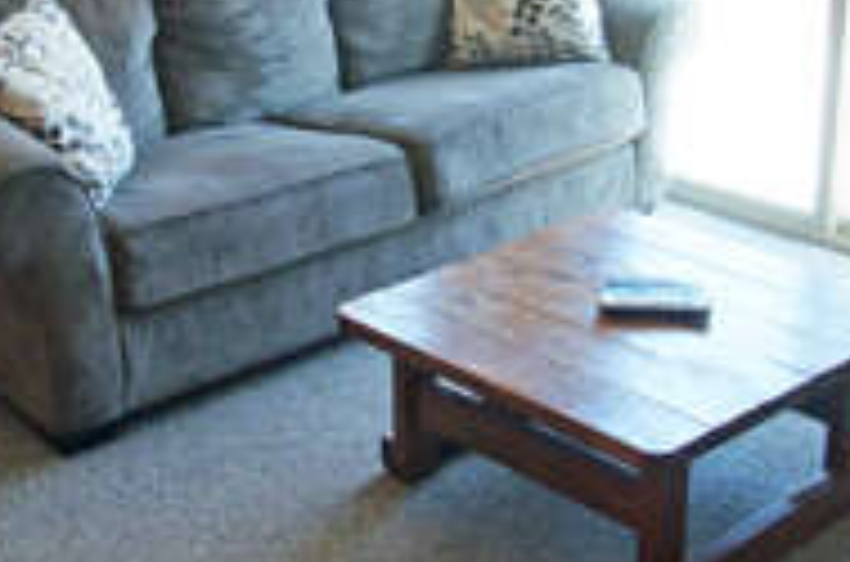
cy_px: 175
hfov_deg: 33.0
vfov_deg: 22.0
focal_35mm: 61
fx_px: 1437
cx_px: 405
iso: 400
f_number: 4
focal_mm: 10
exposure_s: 1/60
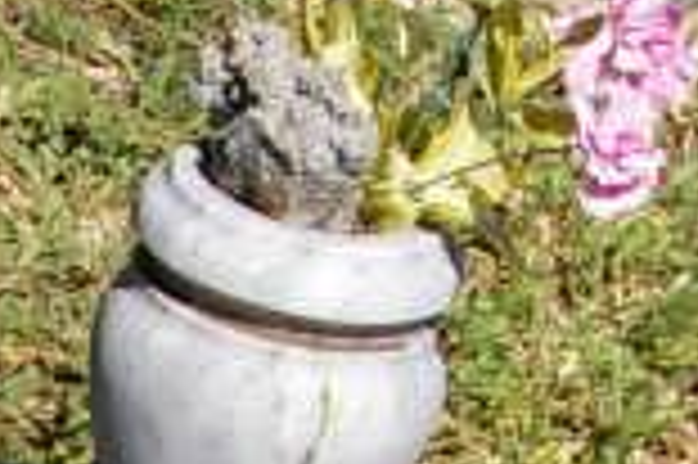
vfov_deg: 4.1
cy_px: 1153
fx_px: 6295
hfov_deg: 6.3
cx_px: -162
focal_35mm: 325
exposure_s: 1/350
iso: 200
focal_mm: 28
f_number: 8
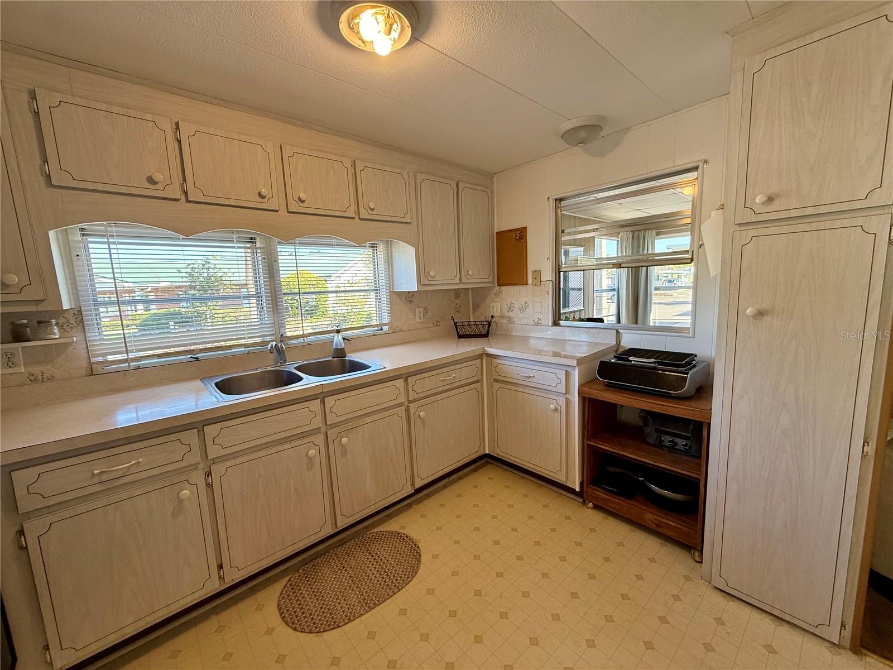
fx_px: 361
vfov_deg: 85.7
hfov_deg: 102.1
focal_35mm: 14
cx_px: 446
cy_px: 335
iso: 100
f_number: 2.2
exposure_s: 1/120
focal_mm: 2.22
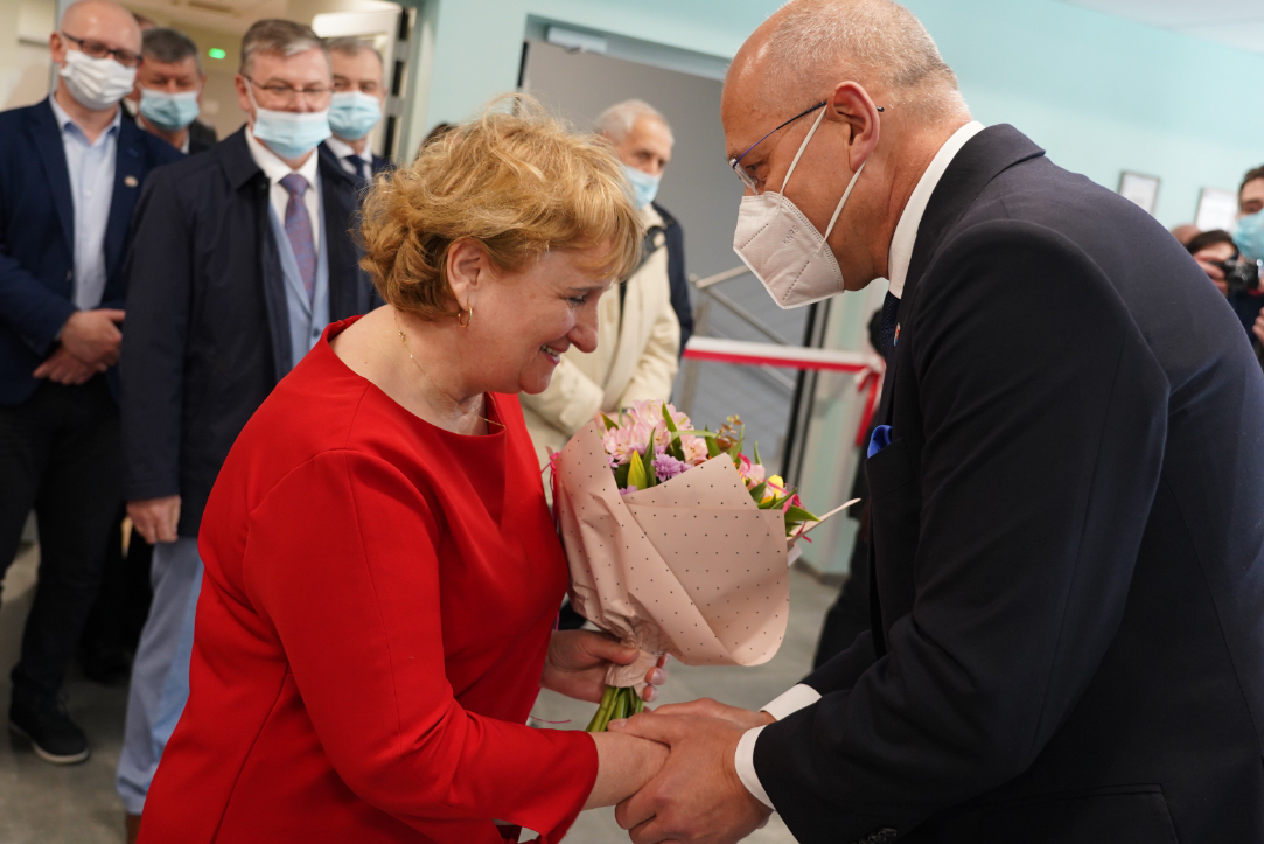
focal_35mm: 36
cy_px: 375
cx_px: 672
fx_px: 1264
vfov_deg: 36.9
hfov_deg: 53.1
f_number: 4
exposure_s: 1/160
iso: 1600
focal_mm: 30
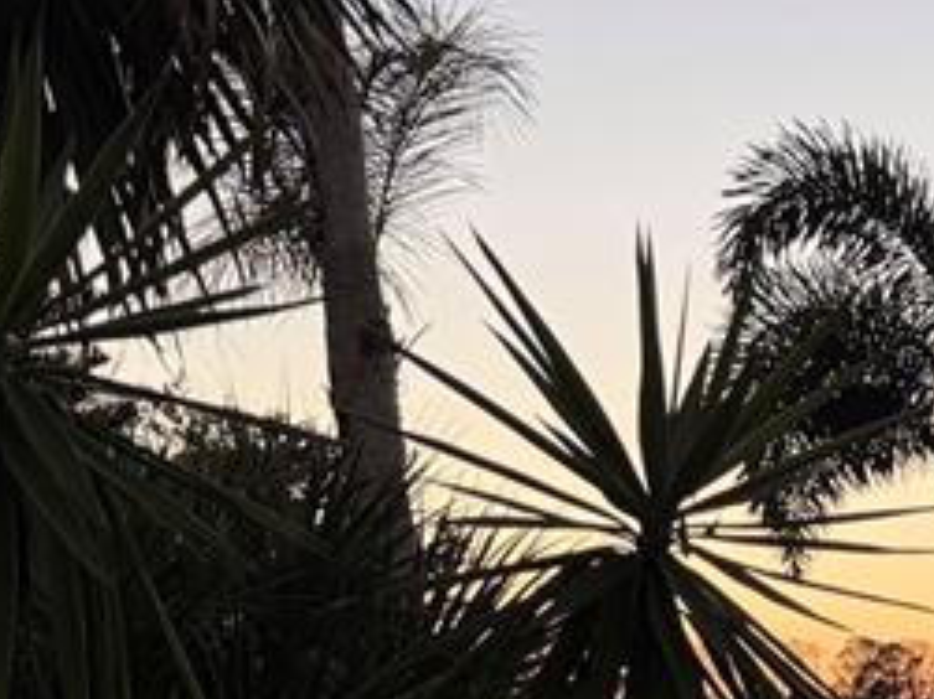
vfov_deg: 14.6
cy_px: 859
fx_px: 2643
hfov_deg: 17.2
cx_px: 1555
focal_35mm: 98
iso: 80
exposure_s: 1/571
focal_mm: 6.76
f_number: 1.78
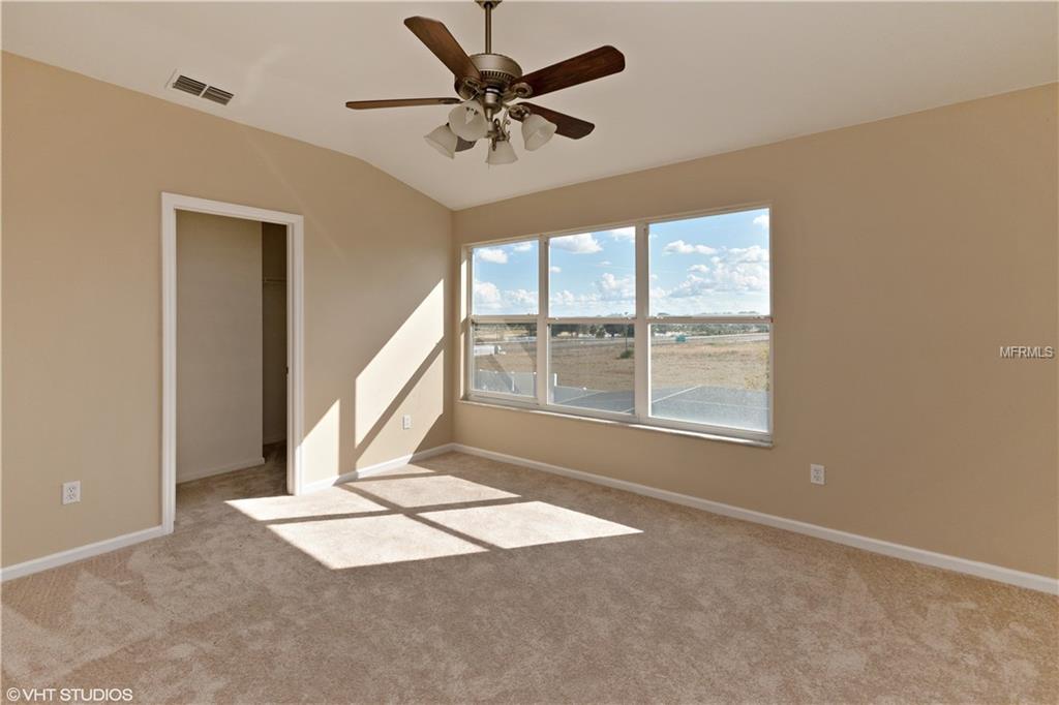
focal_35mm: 15
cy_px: 352
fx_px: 441
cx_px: 530
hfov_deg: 100.4
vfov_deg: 77.3
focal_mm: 10
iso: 320
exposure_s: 1/800
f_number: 8
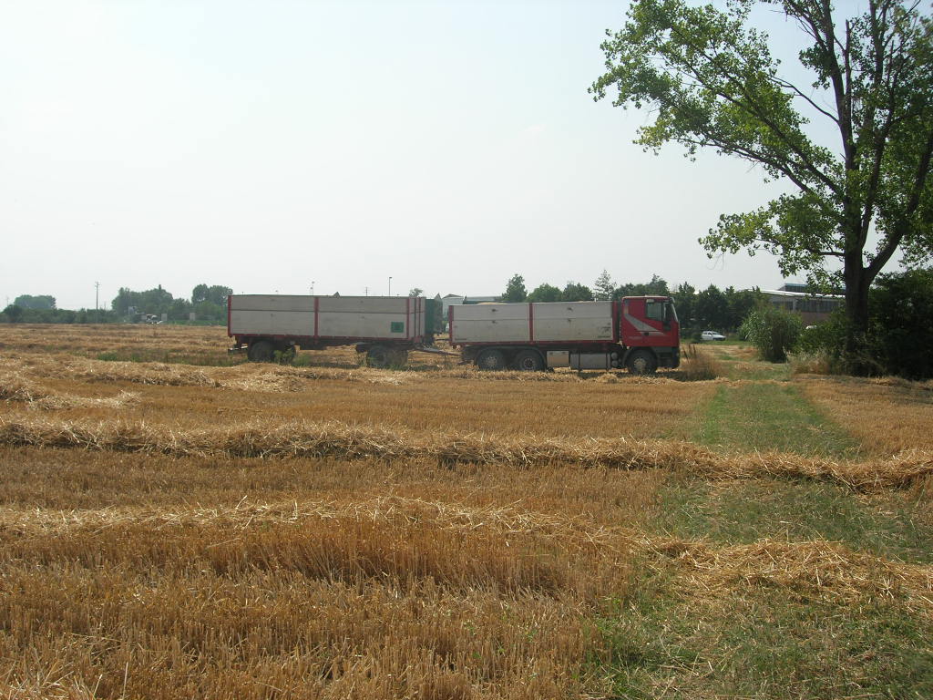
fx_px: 1024
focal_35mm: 38
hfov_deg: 49.0
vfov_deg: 37.7
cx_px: 466
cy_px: 350
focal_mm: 7.8
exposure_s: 1/812
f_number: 4.8
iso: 64
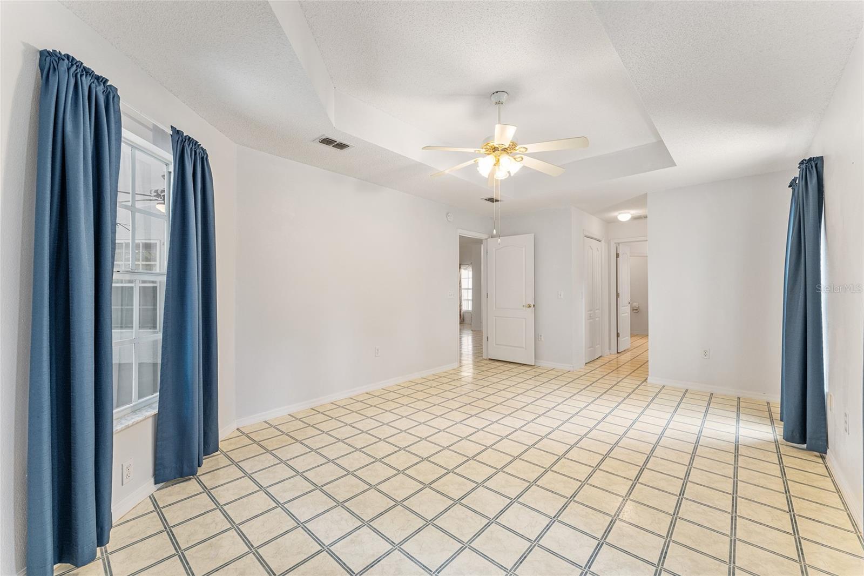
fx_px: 336
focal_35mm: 14
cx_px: 432
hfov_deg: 104.3
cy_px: 288
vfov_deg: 81.2
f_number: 7.1
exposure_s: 1/13
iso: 400
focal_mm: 14
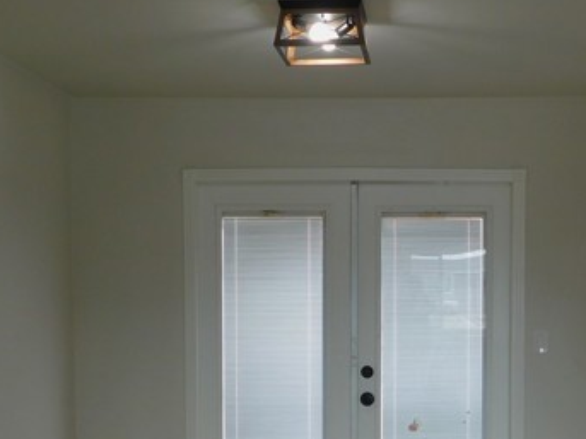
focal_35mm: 56
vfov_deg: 25.8
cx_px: 372
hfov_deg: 34.2
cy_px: 328
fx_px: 948
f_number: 3.2
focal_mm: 5.3
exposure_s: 1/60
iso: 125
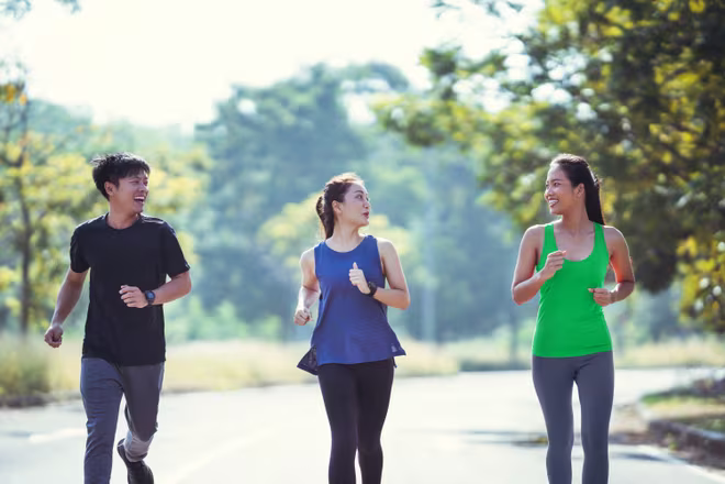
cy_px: 242
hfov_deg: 15.2
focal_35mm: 135
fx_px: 2719
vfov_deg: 10.2
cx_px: 362
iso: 160
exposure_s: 1/4000
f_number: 1.8
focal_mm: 135
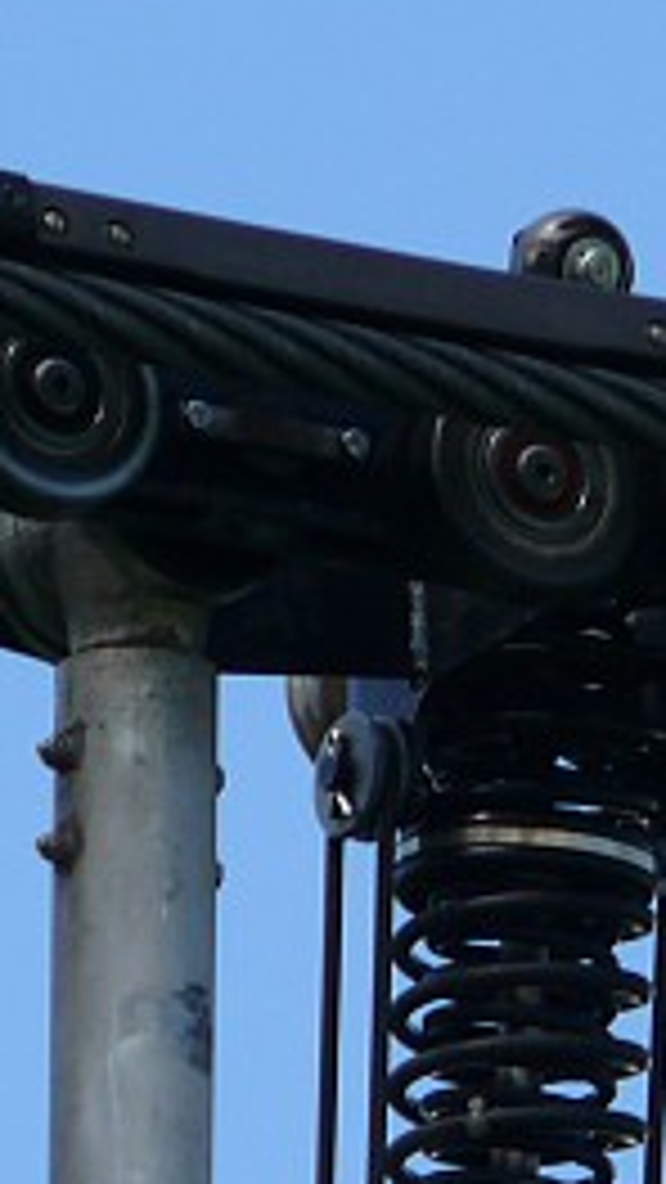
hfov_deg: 0.9
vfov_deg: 1.6
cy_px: 927
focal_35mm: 1390
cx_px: 324
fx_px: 43625
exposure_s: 1/400
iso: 100
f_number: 5.6
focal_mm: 88.8
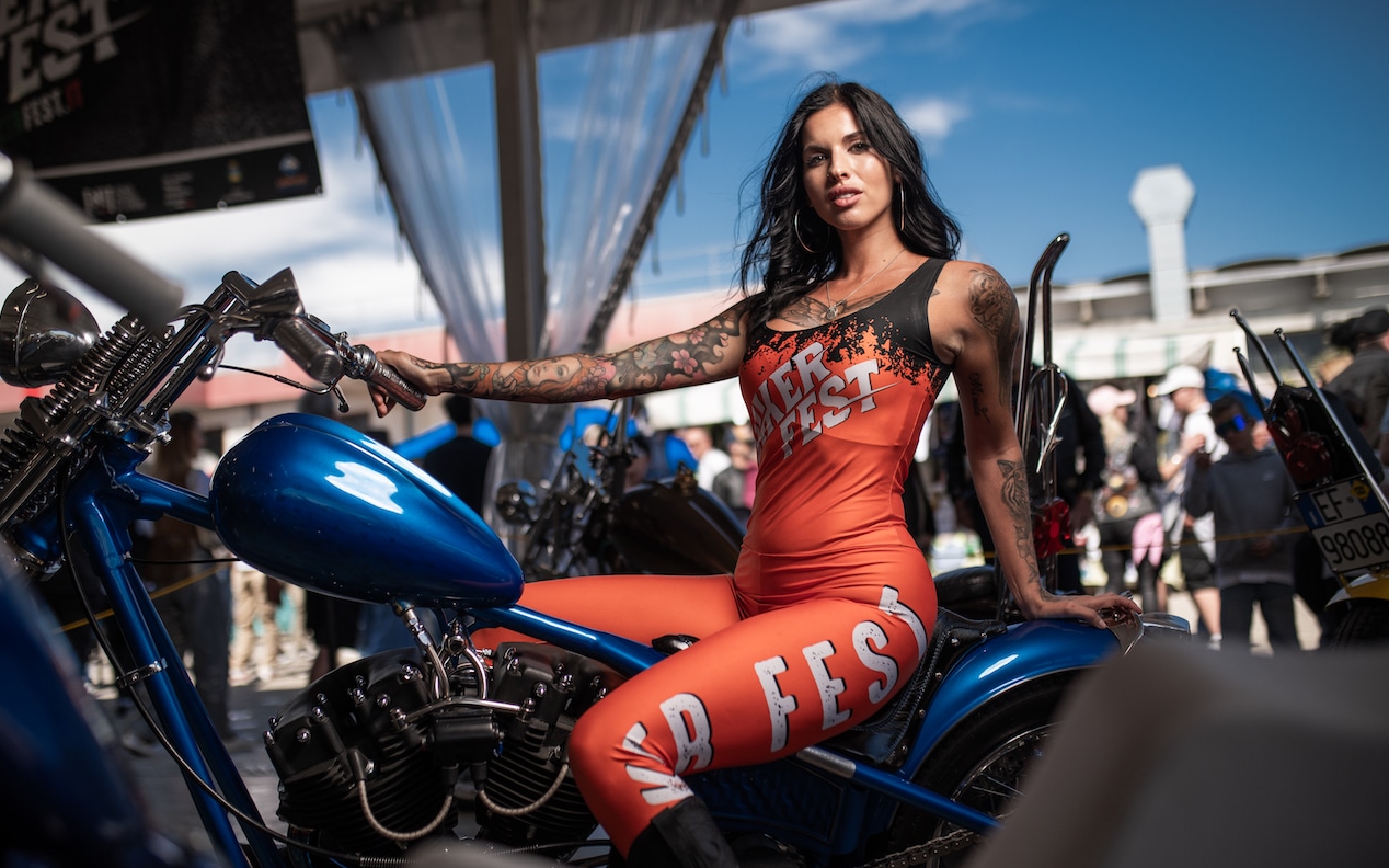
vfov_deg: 35.3
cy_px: 421
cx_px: 696
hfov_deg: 54.0
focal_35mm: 36
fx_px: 1363
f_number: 1.8
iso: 50
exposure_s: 1/8000
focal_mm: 35
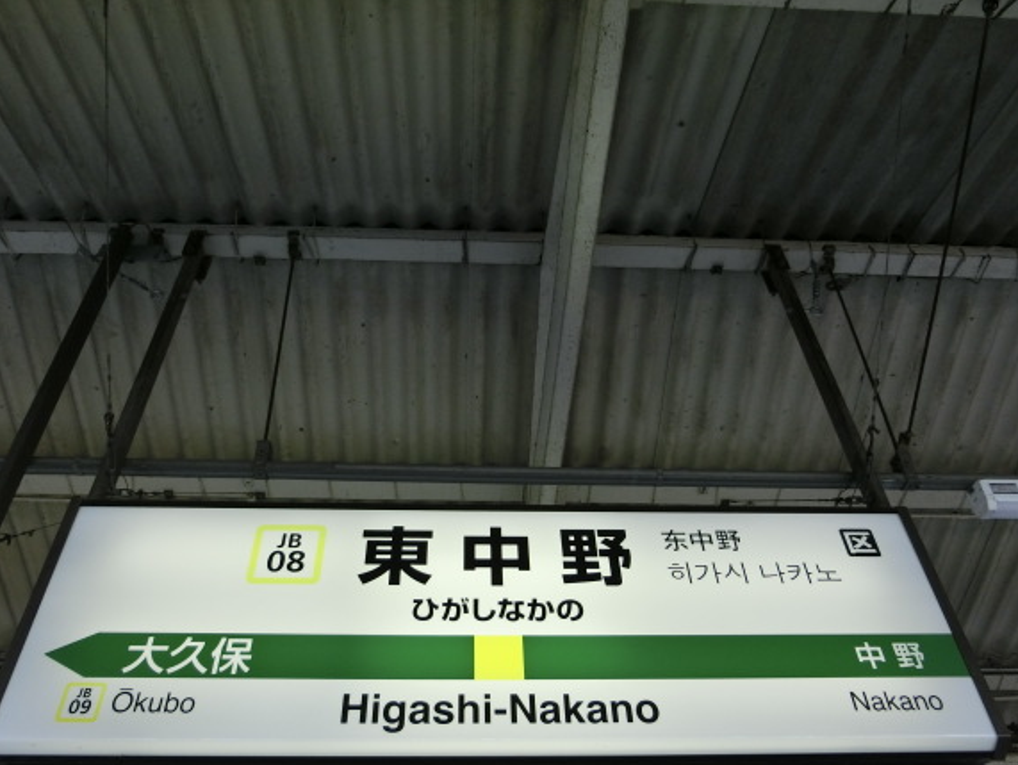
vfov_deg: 49.7
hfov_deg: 63.4
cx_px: 496
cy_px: 424
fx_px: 824
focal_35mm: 28
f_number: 3.5
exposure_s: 1/125
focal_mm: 4.5
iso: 80
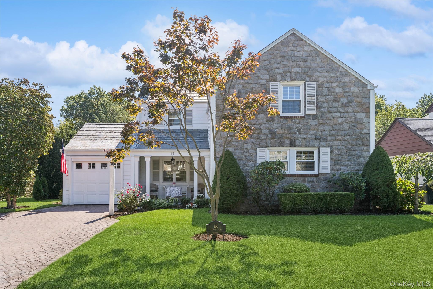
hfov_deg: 73.7
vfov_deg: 53.1
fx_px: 289
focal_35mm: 24
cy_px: 144
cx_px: 216
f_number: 8
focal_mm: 24
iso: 400
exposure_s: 1/500
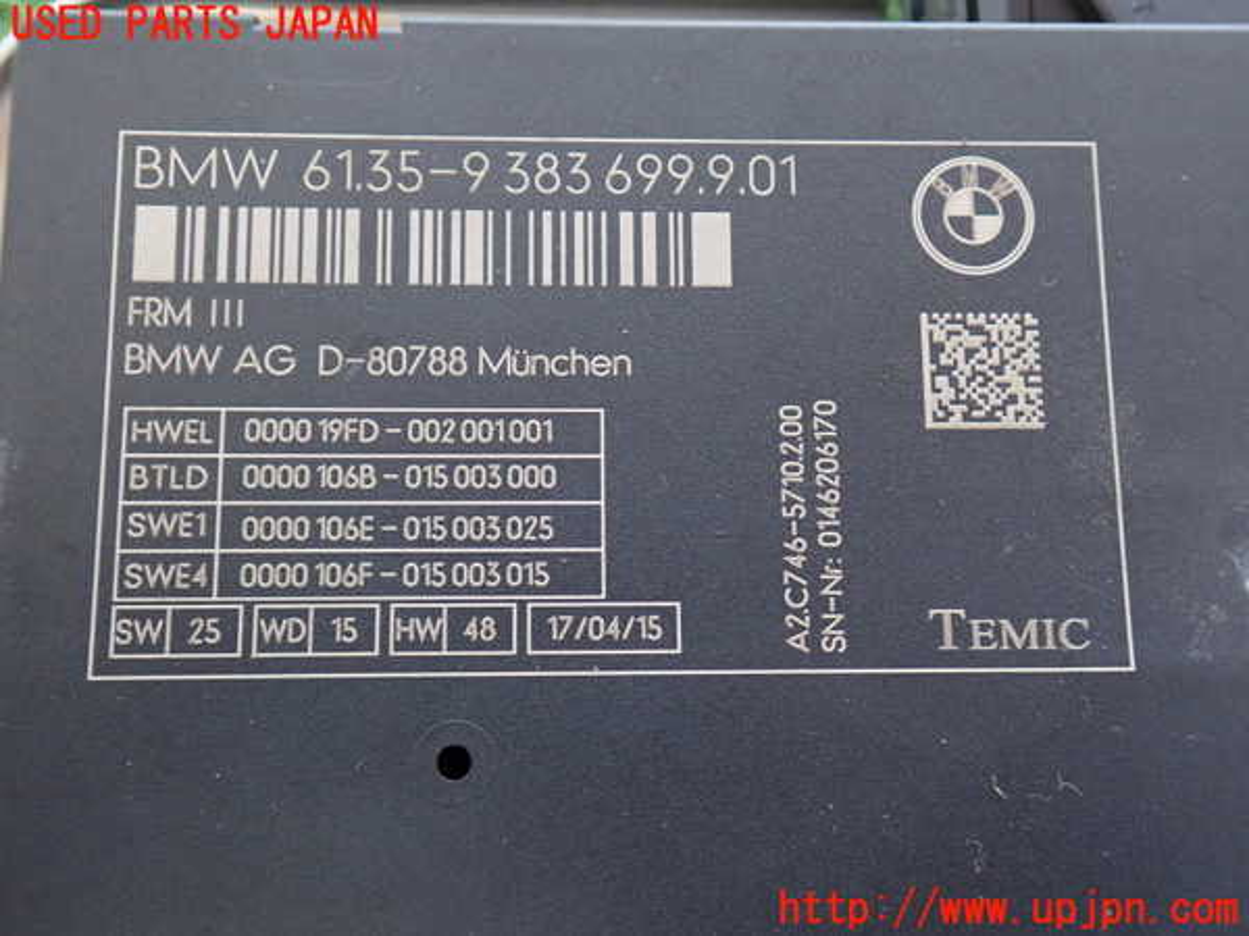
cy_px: 468
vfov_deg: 39.7
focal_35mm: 36
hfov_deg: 51.4
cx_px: 624
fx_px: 1299
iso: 800
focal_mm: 6.37
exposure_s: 1/25
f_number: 2.5
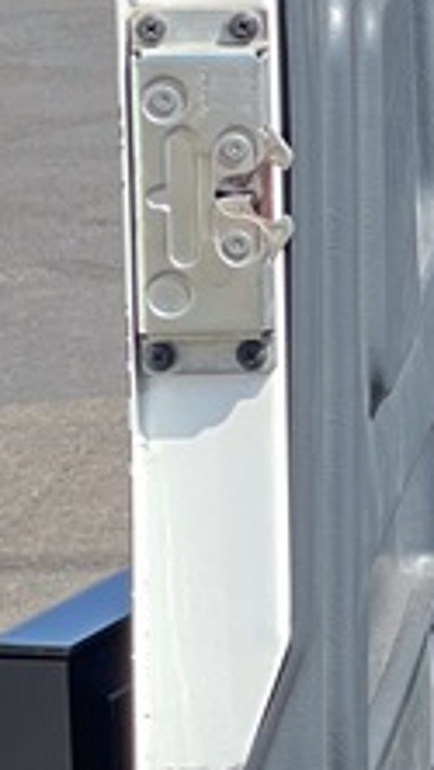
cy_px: 82
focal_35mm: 245
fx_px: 5009
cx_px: 1201
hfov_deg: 4.8
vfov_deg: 8.8
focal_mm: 7.5
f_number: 2.2
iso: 32
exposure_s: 1/641
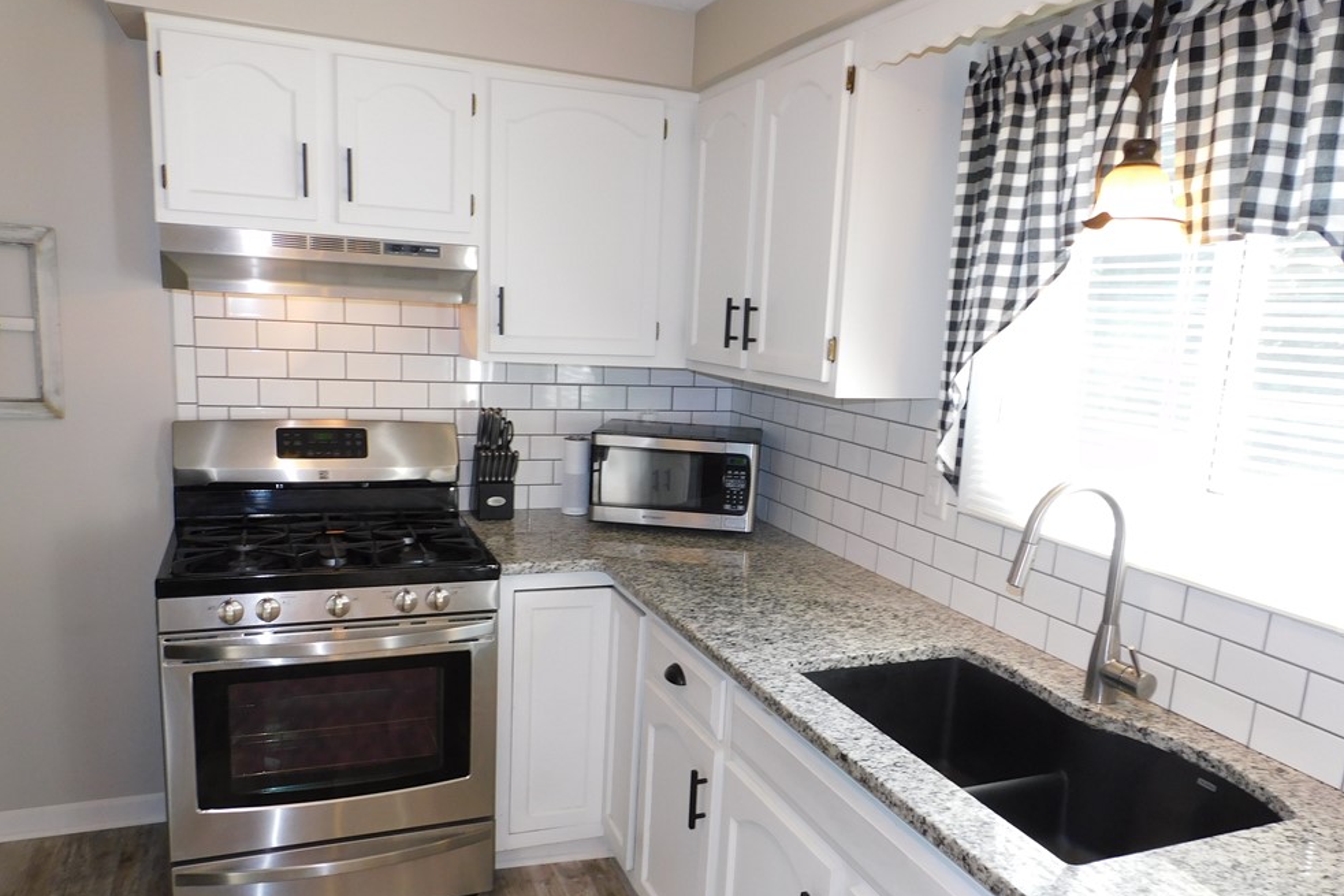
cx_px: 677
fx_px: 970
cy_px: 508
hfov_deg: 69.4
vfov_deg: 49.4
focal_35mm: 26
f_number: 3.3
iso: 160
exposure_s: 1/30
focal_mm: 4.3
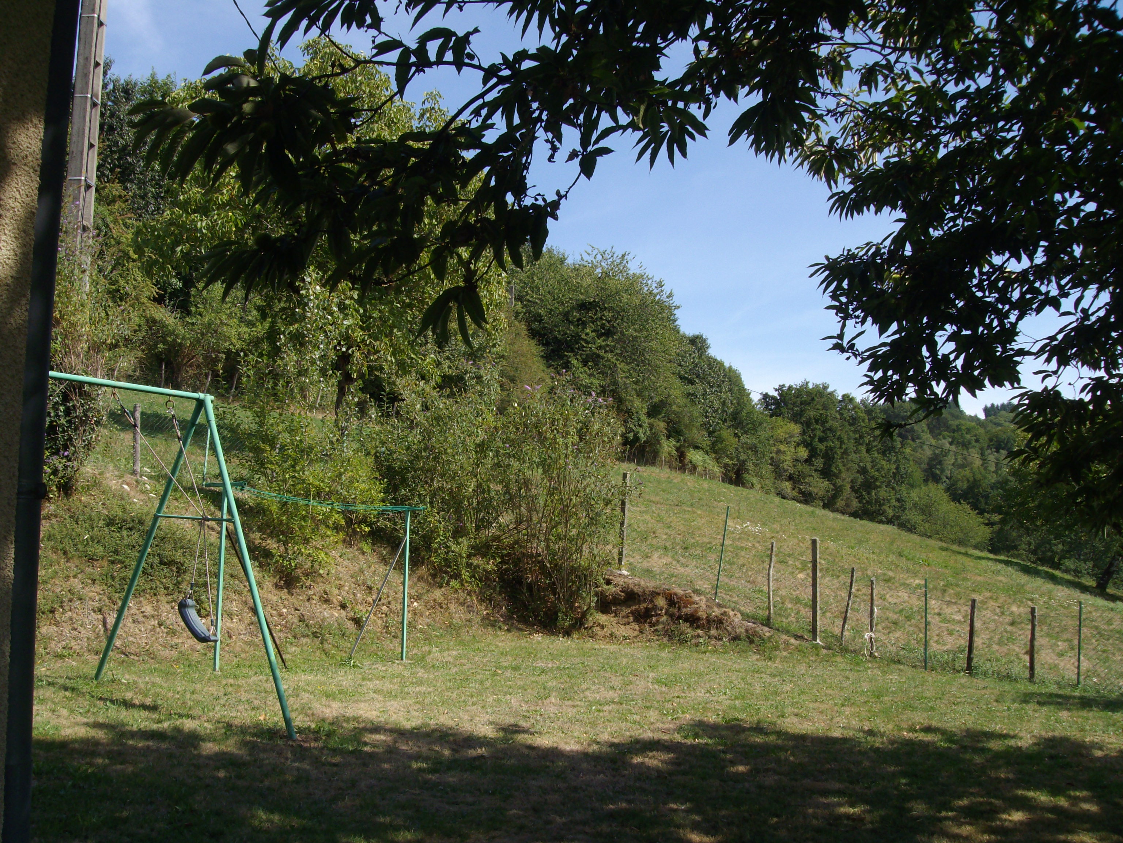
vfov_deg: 39.7
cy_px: 422
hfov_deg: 51.4
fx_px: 1168
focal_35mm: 36
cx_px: 562
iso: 80
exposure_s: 1/400
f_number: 4.8
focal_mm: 6
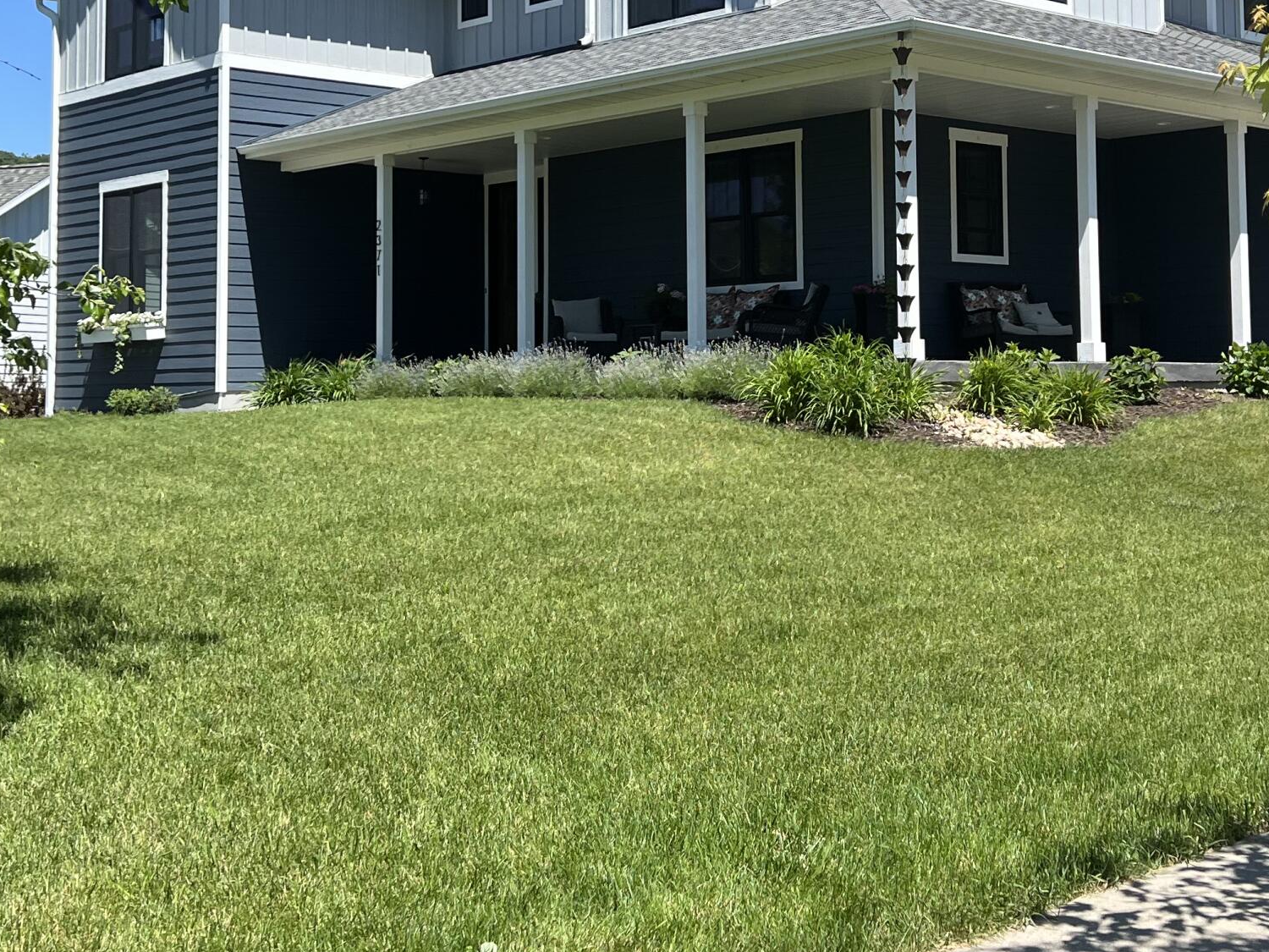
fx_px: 1906
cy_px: 220
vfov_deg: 27.6
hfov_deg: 36.8
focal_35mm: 52
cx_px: 683
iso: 50
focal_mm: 5.7
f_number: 1.5
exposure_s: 1/3165
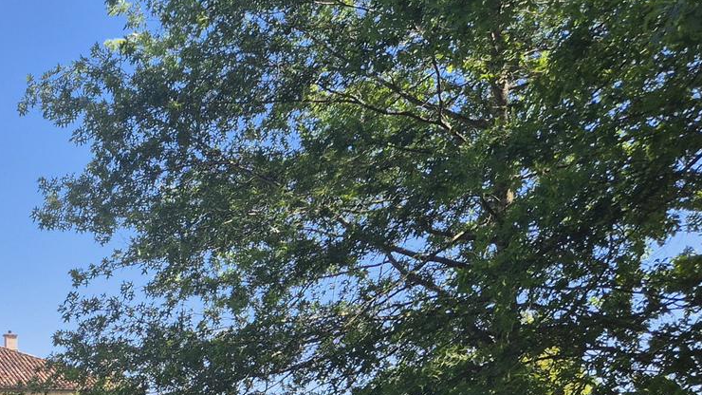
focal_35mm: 65
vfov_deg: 17.7
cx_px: -80
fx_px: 1210
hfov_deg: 29.1
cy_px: 468
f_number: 1.8
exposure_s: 1/888
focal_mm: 5.4
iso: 25
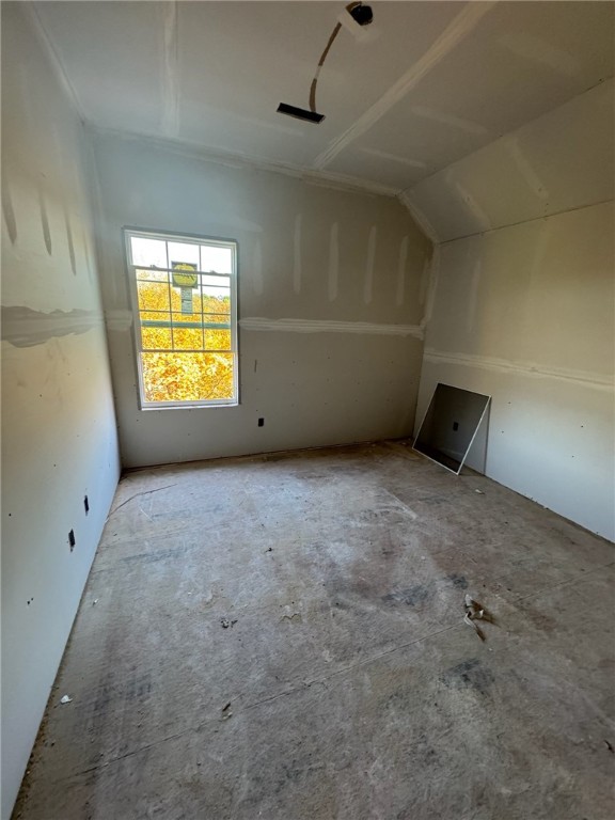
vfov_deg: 102.1
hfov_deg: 85.7
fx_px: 332
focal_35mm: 14
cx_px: 308
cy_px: 410
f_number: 2.2
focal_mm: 2.22
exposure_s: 1/99
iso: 320
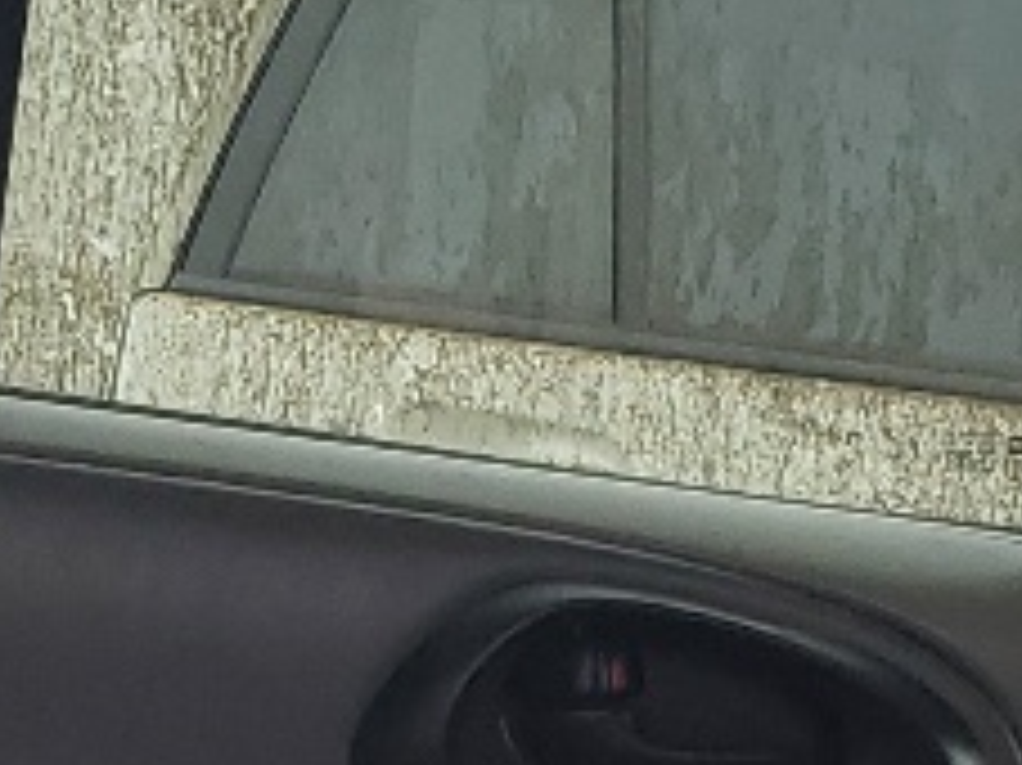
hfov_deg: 10.8
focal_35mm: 183
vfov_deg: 7.8
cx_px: 446
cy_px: 1526
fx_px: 5400
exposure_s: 1/278
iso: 50
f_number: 1.5
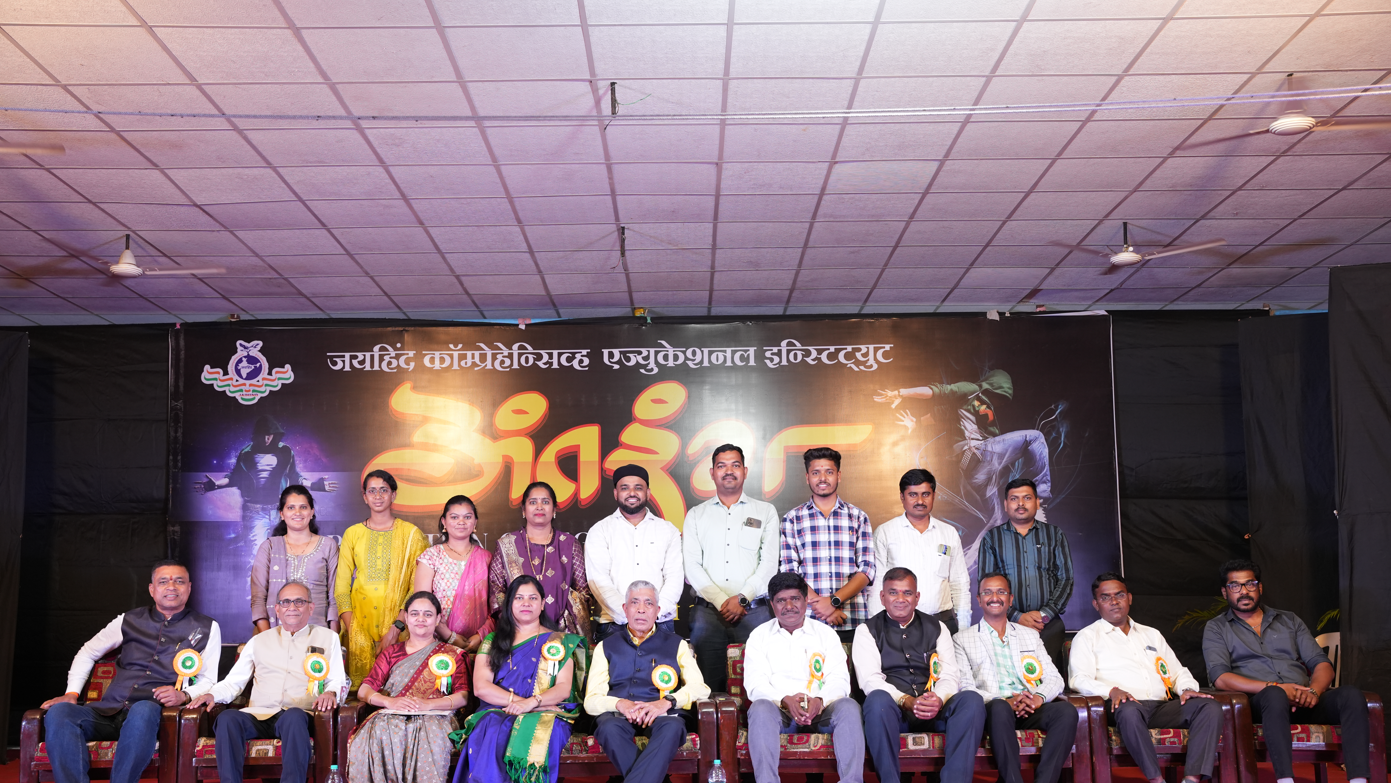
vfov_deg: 30.1
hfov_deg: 51.2
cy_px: 457
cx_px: 692
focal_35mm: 39
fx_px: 1450
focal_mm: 37.3
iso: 1000
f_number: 4.5
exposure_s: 1/100
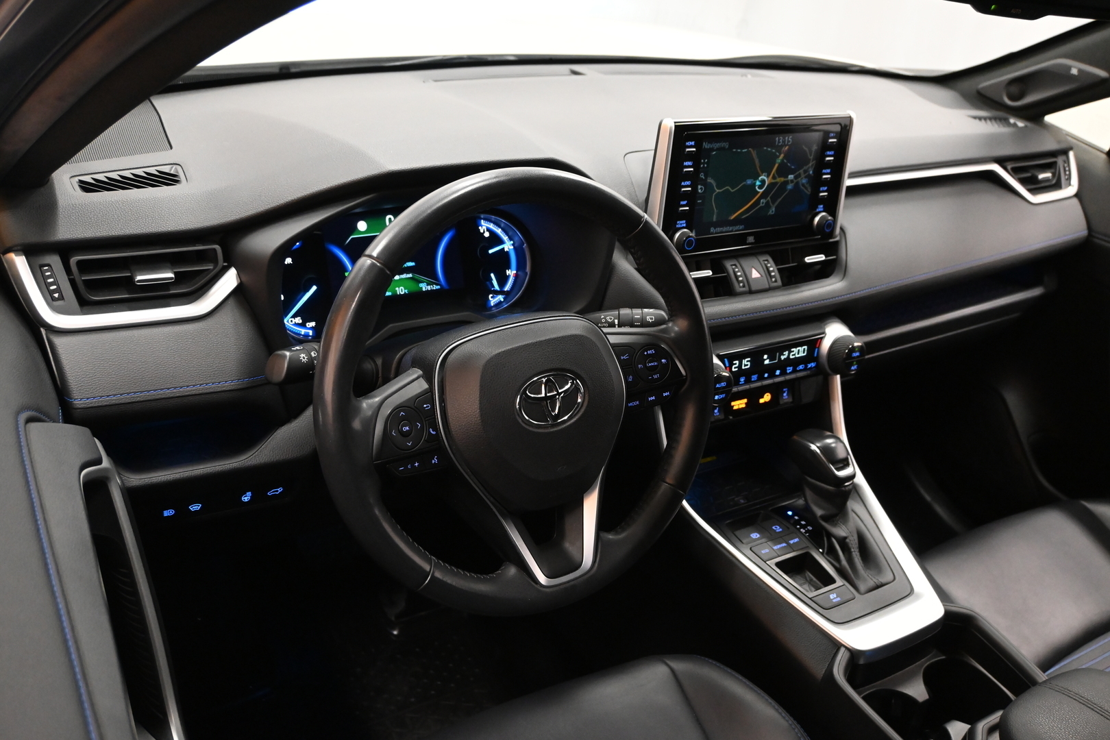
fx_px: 994
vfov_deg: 40.8
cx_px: 555
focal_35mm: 32
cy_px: 370
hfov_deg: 58.3
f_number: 4
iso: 3200
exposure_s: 1/100
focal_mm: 21.5
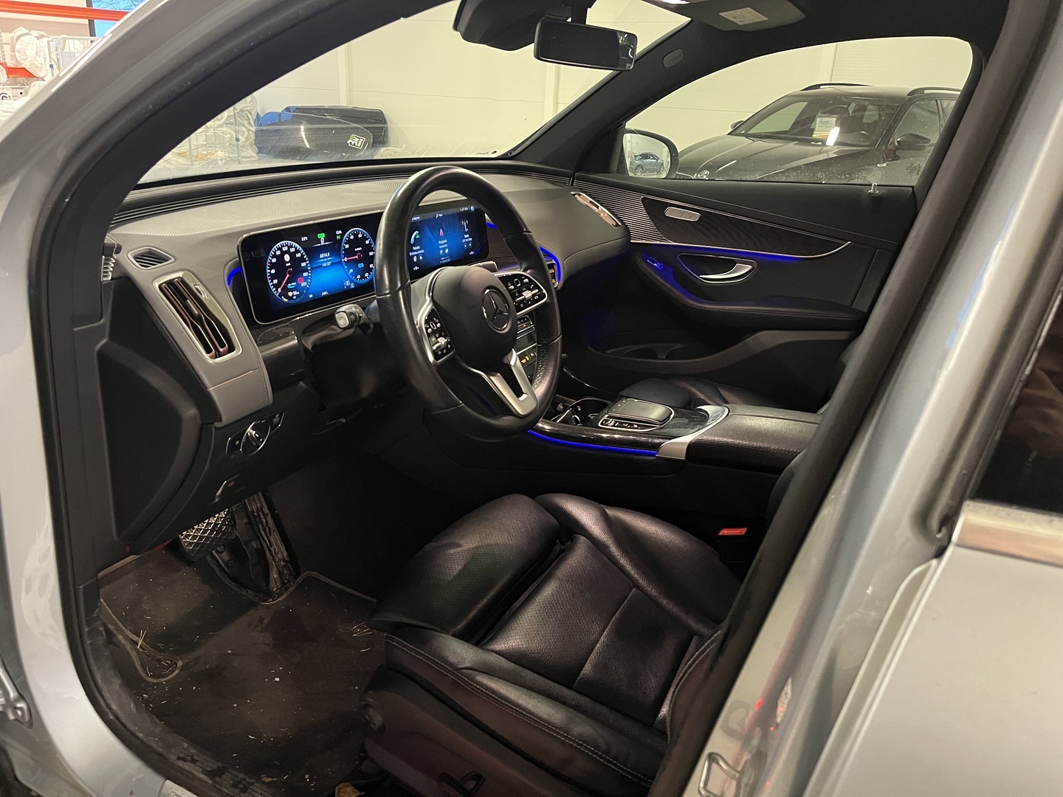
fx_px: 798
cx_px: 532
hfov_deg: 67.3
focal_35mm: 26
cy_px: 398
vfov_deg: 53.1
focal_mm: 5.1
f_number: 1.6
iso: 500
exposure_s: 1/50
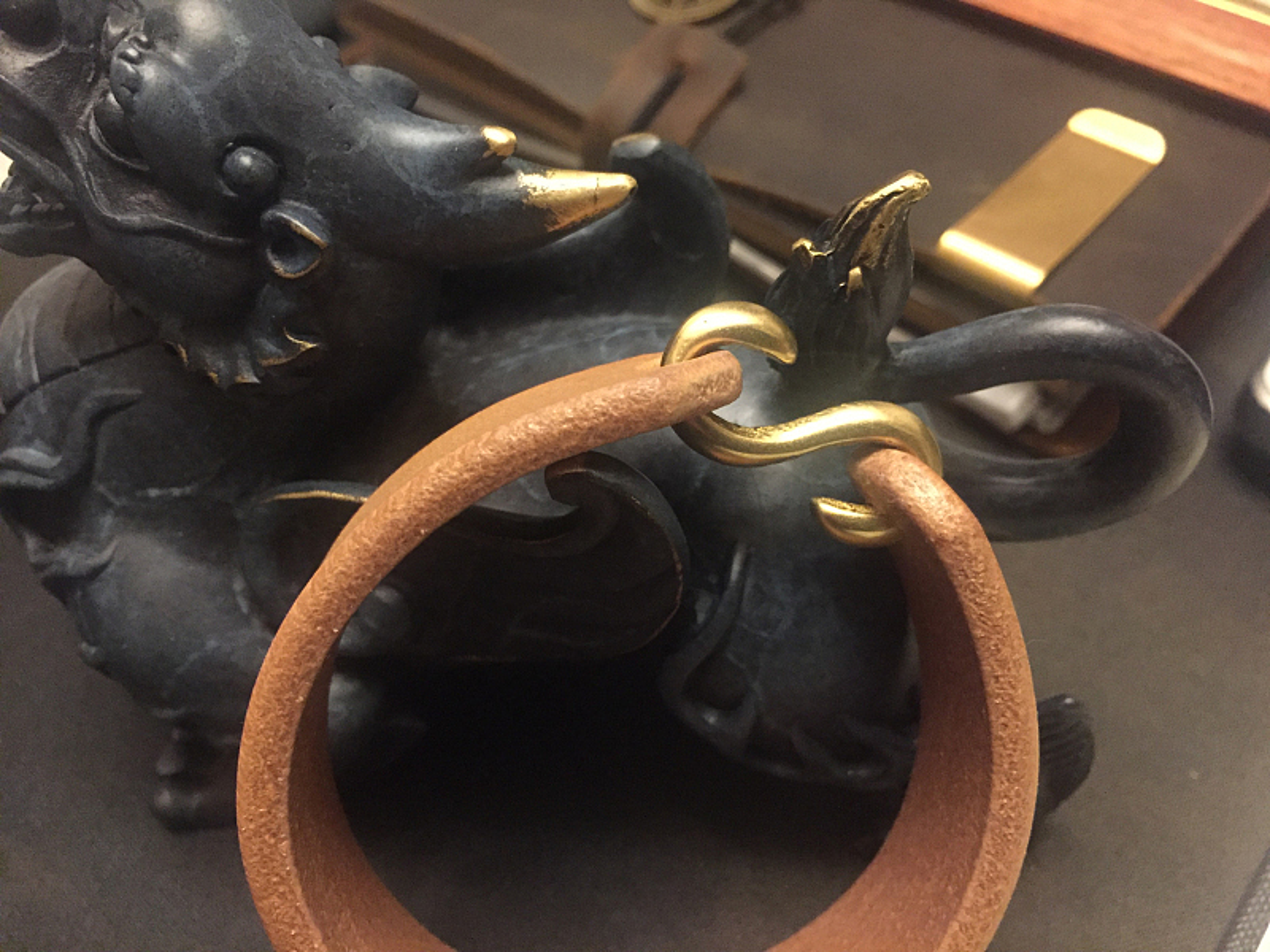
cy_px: 476
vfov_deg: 48.2
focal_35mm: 29
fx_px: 1064
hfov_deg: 61.7
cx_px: 635
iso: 400
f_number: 2.2
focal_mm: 4.15
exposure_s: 1/17
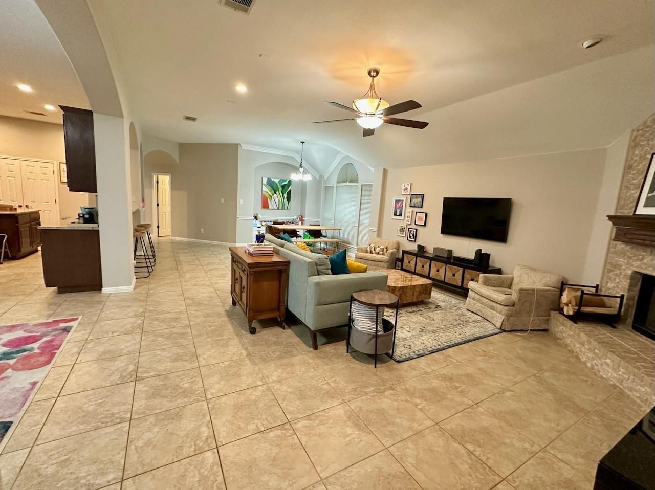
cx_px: 328
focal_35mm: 14
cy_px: 245
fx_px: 265
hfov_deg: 102.1
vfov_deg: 85.6
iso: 400
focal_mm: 2.22
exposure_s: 1/60
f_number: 2.2
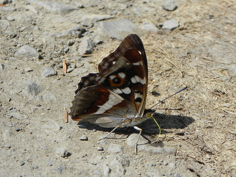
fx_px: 648
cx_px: 118
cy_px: 88
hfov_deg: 20.7
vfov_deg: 15.6
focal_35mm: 95
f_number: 5
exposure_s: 1/640
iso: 160
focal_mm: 16.9
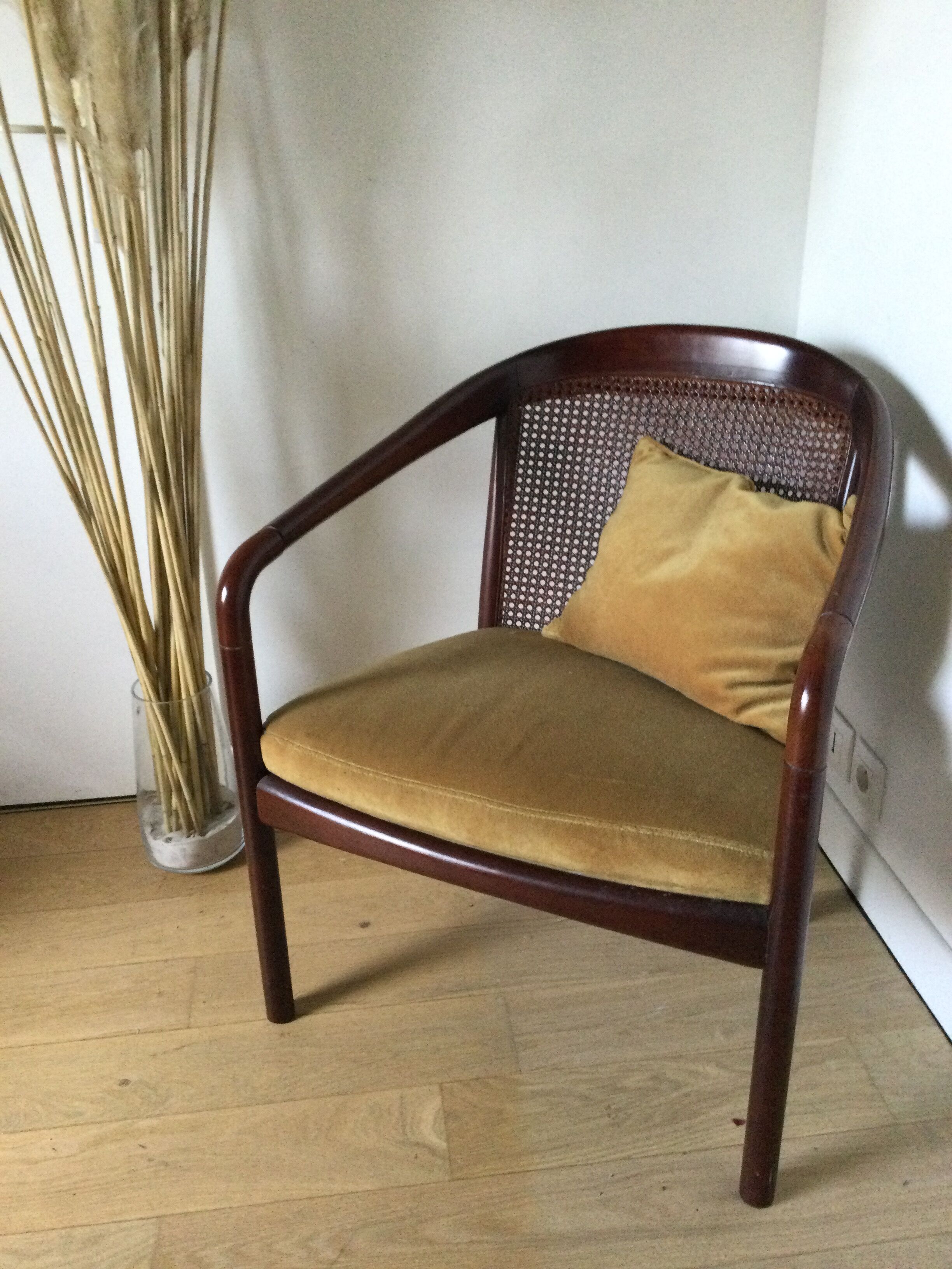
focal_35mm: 31
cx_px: 476
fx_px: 1137
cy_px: 634
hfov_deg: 45.4
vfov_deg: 58.4
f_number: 2.4
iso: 200
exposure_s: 1/33
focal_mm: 3.3
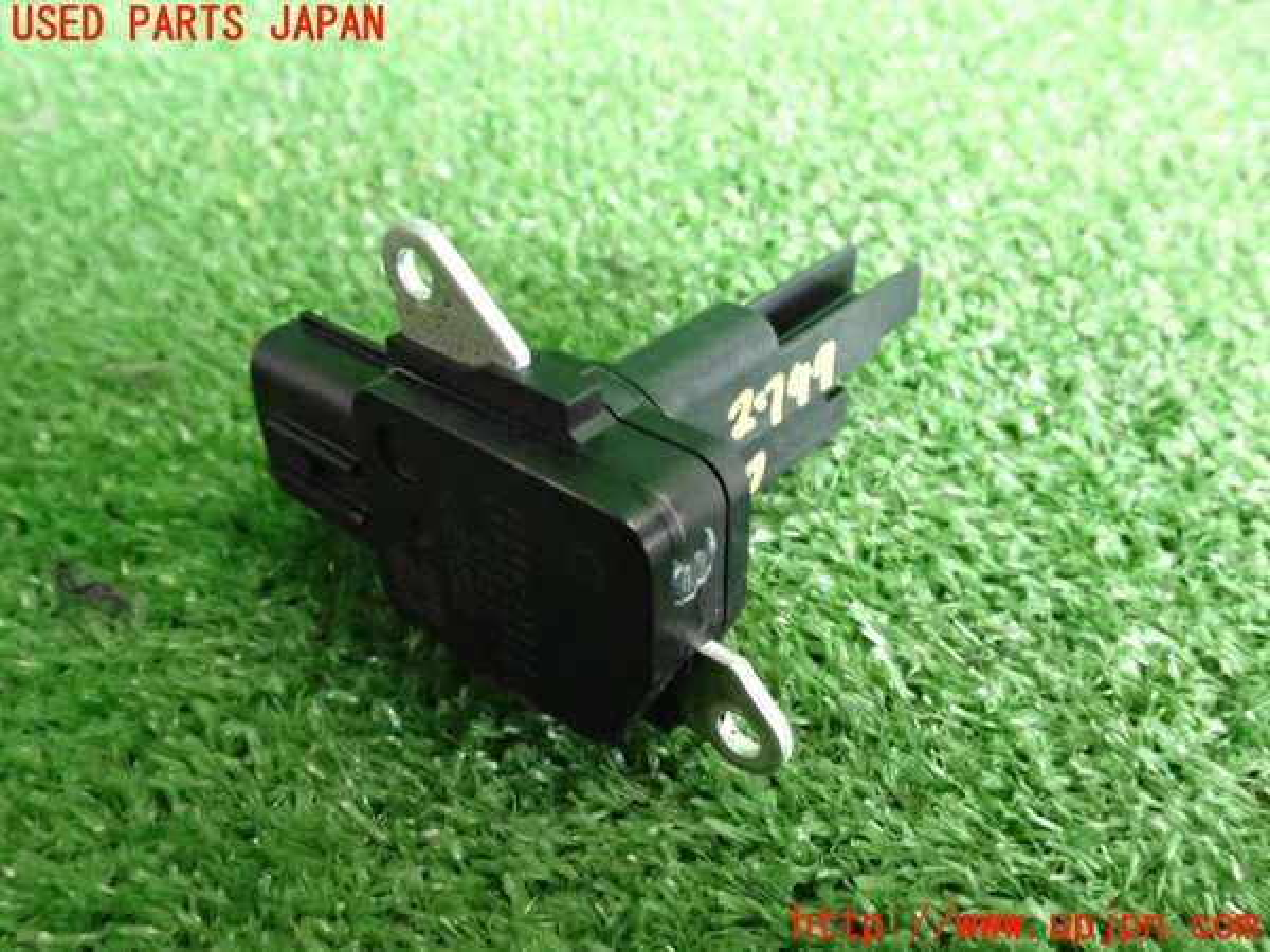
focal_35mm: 32
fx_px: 1174
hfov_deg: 56.8
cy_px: 476
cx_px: 635
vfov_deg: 44.2
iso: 3200
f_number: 9
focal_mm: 5.79
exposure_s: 1/20
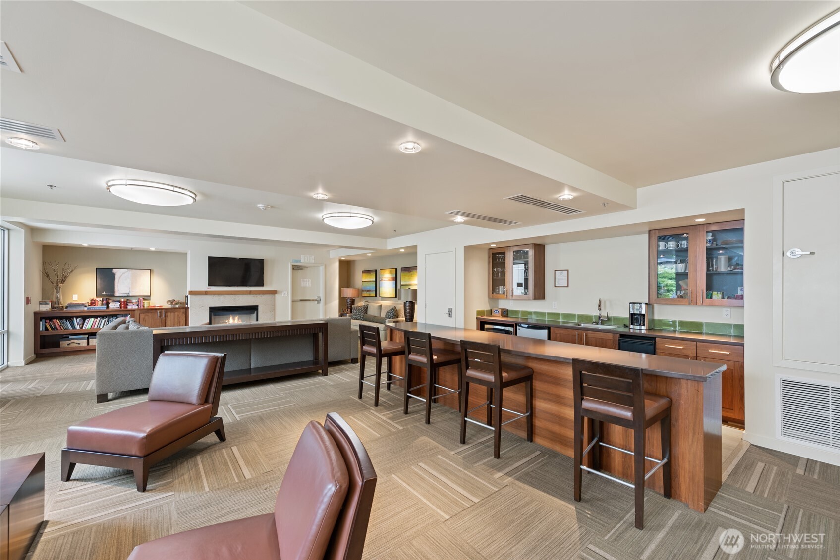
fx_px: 327
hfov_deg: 104.2
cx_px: 420
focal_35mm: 14
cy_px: 280
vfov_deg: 81.2
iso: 200
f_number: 8
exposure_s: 1/1.25
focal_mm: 14
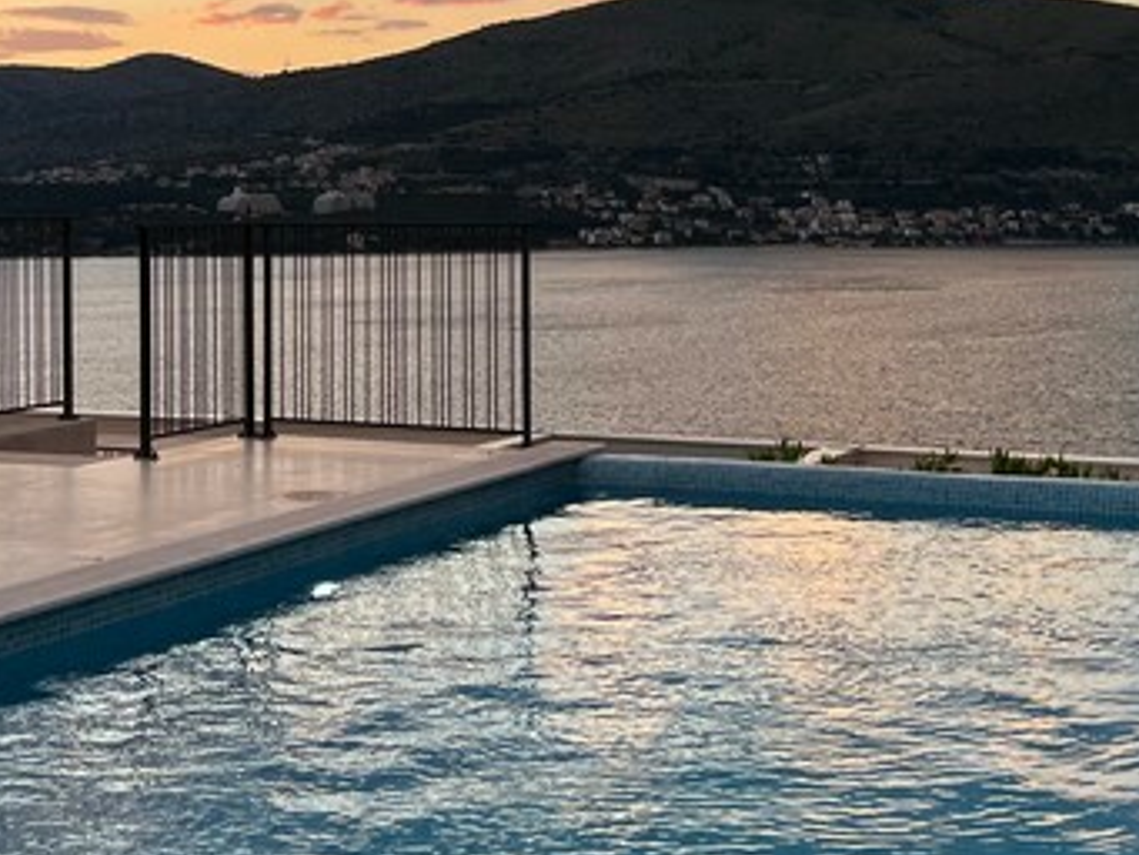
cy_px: 187
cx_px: 454
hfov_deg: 31.6
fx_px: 2008
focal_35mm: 61
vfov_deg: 23.7
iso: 40
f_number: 1.5
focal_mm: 5.7
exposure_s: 1/206
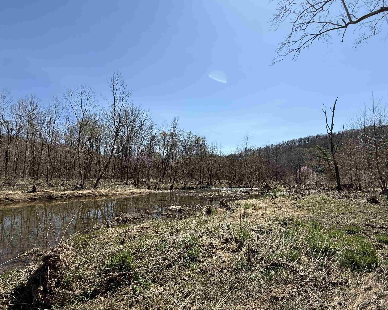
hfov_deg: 93.1
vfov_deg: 80.3
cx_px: 185
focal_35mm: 16
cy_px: 165
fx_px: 184
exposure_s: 1/2320
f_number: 2.2
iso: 50
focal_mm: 2.22
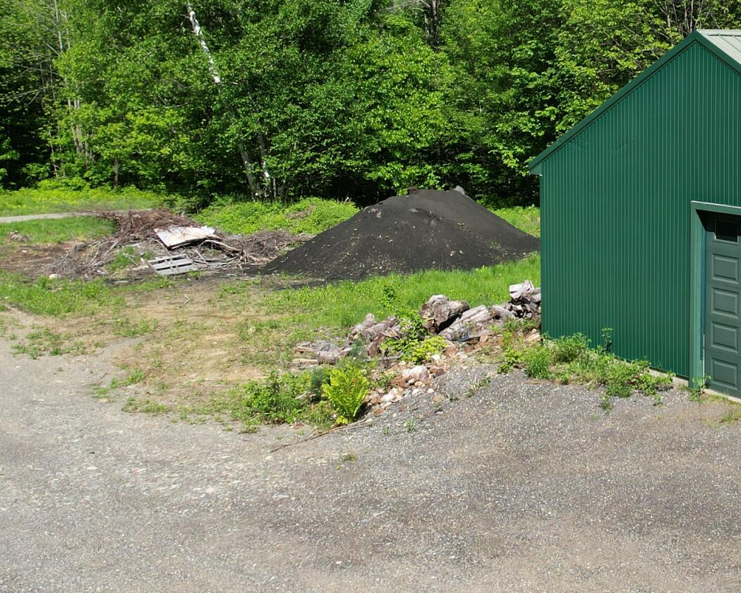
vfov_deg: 25.7
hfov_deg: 30.4
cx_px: 685
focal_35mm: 59
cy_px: 200
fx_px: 1294
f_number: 2.8
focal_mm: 8.38
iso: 100
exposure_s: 1/1500
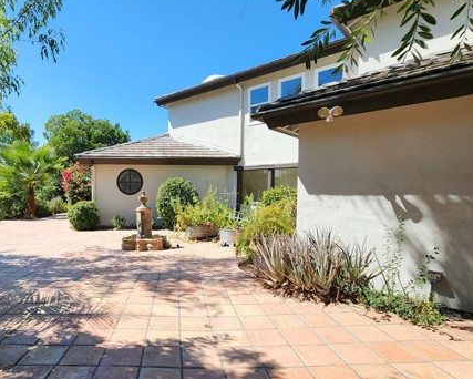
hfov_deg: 81.6
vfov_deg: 70.7
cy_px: 208
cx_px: 175
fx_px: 266
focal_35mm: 19
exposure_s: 1/1265
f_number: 2.2
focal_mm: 2.2
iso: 50
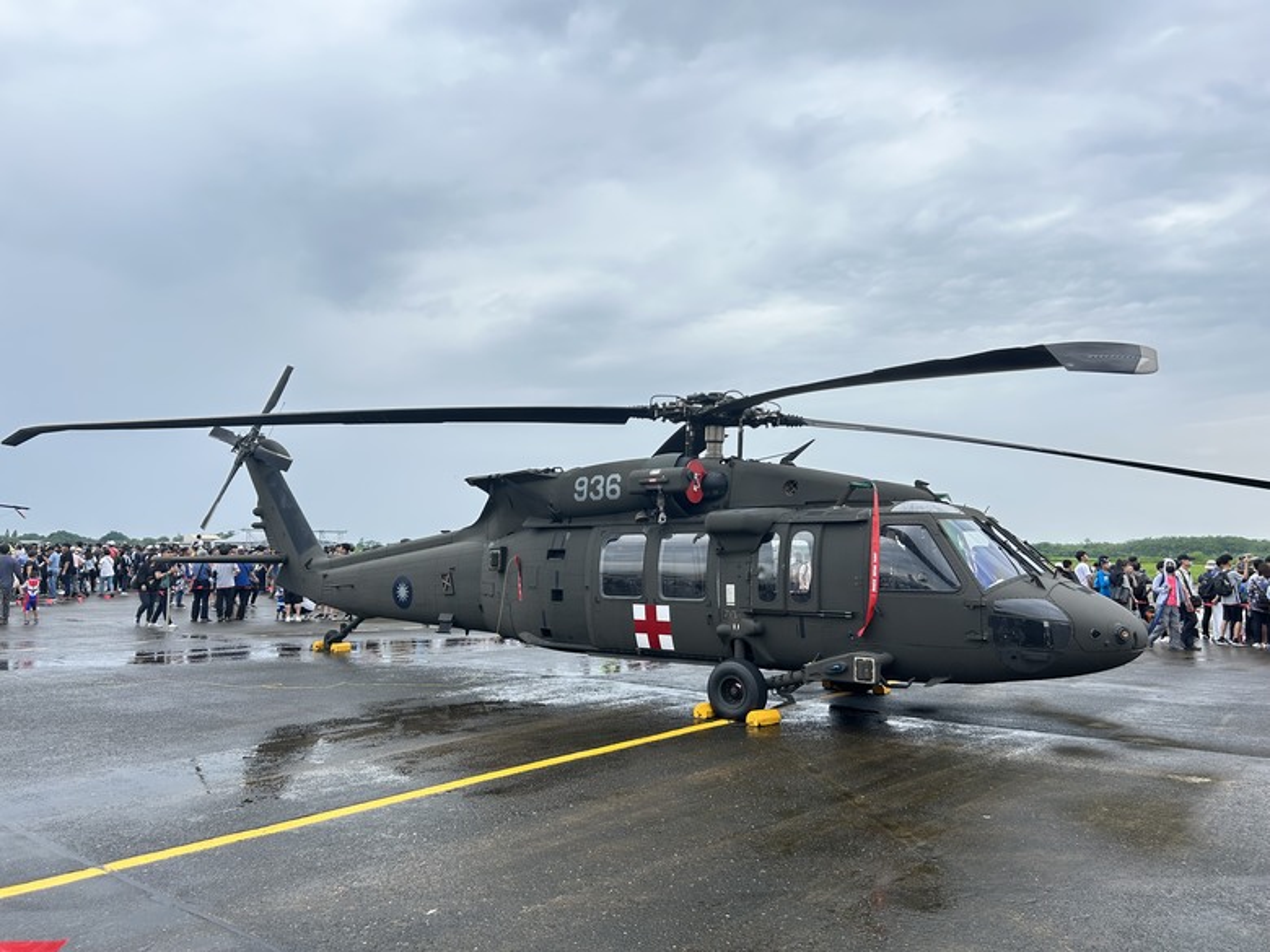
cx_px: 635
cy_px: 476
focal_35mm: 26
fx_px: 954
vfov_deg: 53.1
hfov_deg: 67.3
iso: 50
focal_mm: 5.7
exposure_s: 1/1079
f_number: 1.5
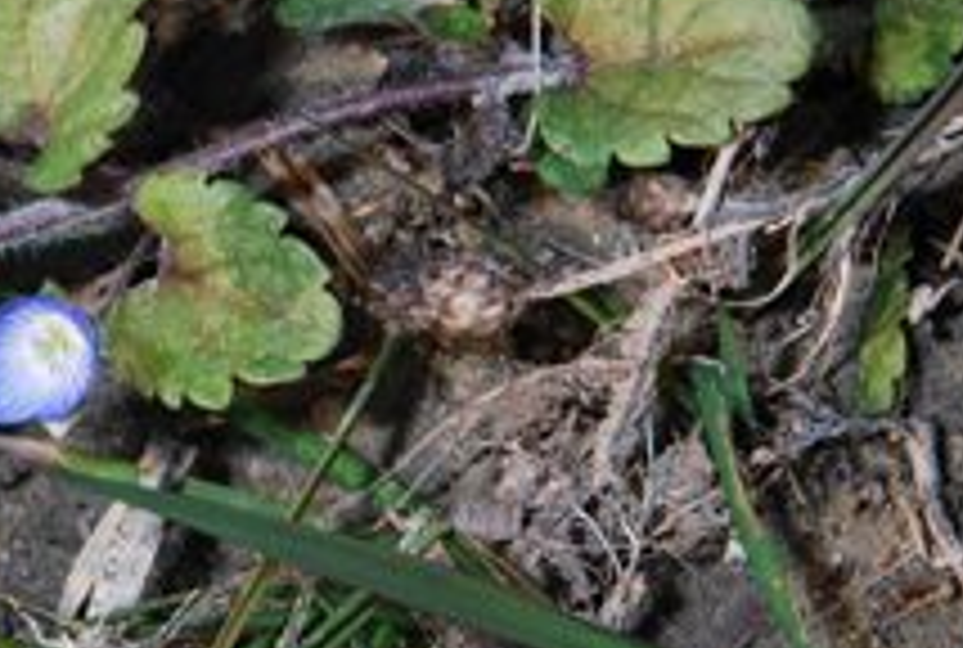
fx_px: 11348
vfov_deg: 3.3
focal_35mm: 423
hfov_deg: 4.9
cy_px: 171
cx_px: 14
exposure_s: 1/30
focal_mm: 135
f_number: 18
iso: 100
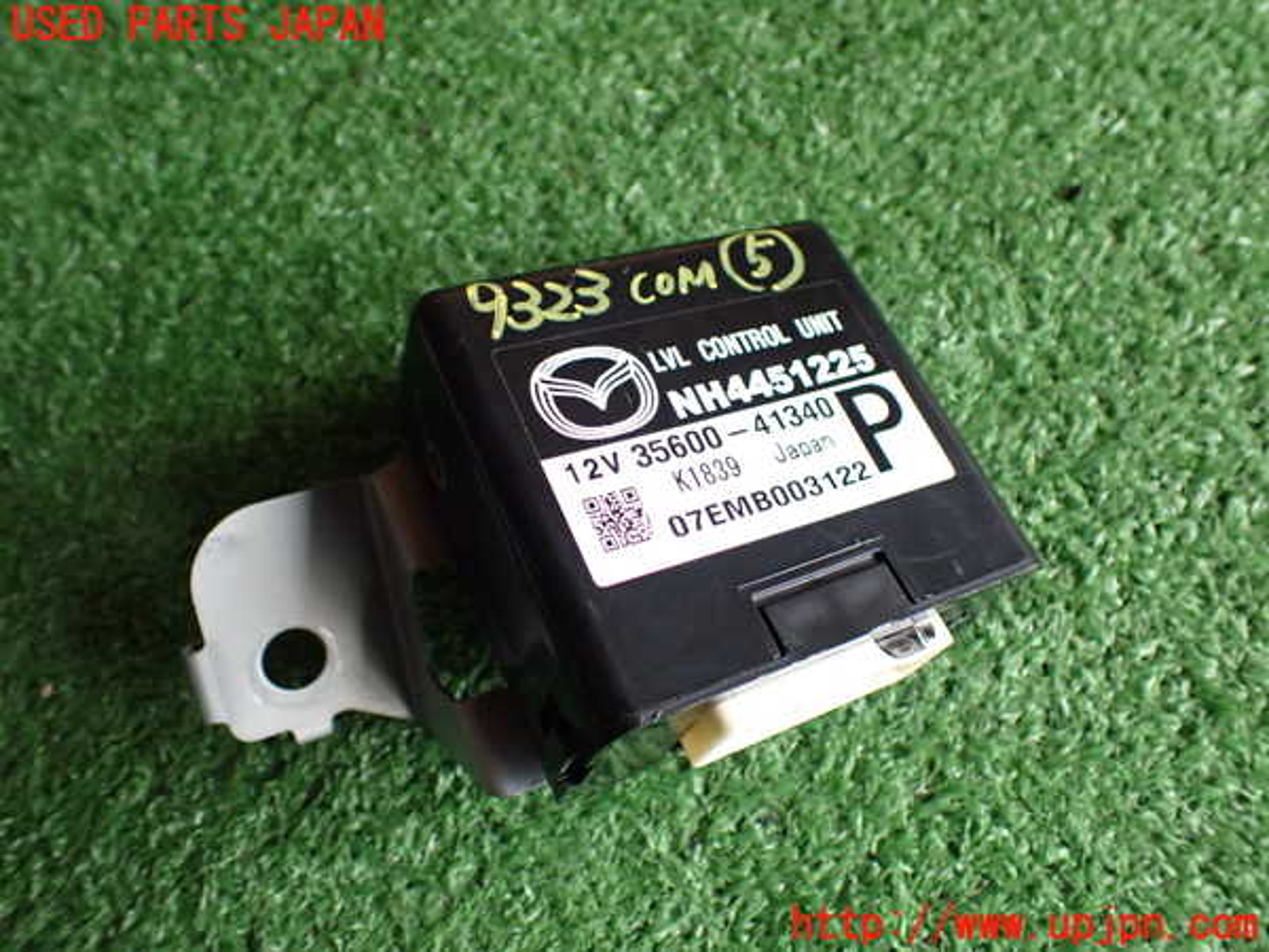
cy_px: 476
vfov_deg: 46.8
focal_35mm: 30
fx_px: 1100
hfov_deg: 60.0
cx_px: 634
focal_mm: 5.4
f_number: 2.3
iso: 640
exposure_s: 1/125
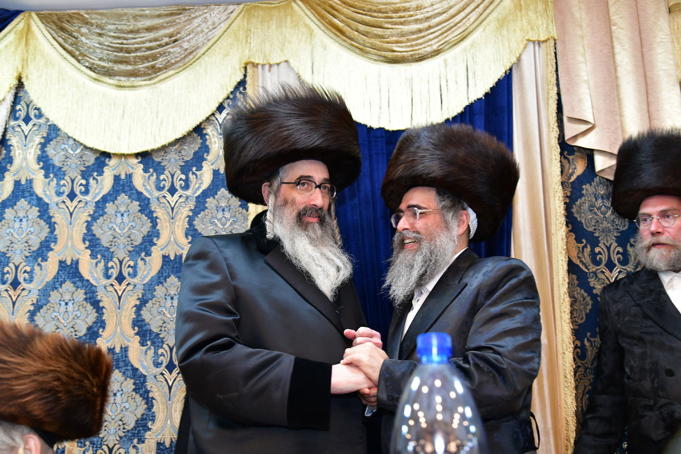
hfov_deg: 50.7
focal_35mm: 38
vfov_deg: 35.0
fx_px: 719
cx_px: 340
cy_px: 227
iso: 3200
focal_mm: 38
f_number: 5.6
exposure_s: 1/100
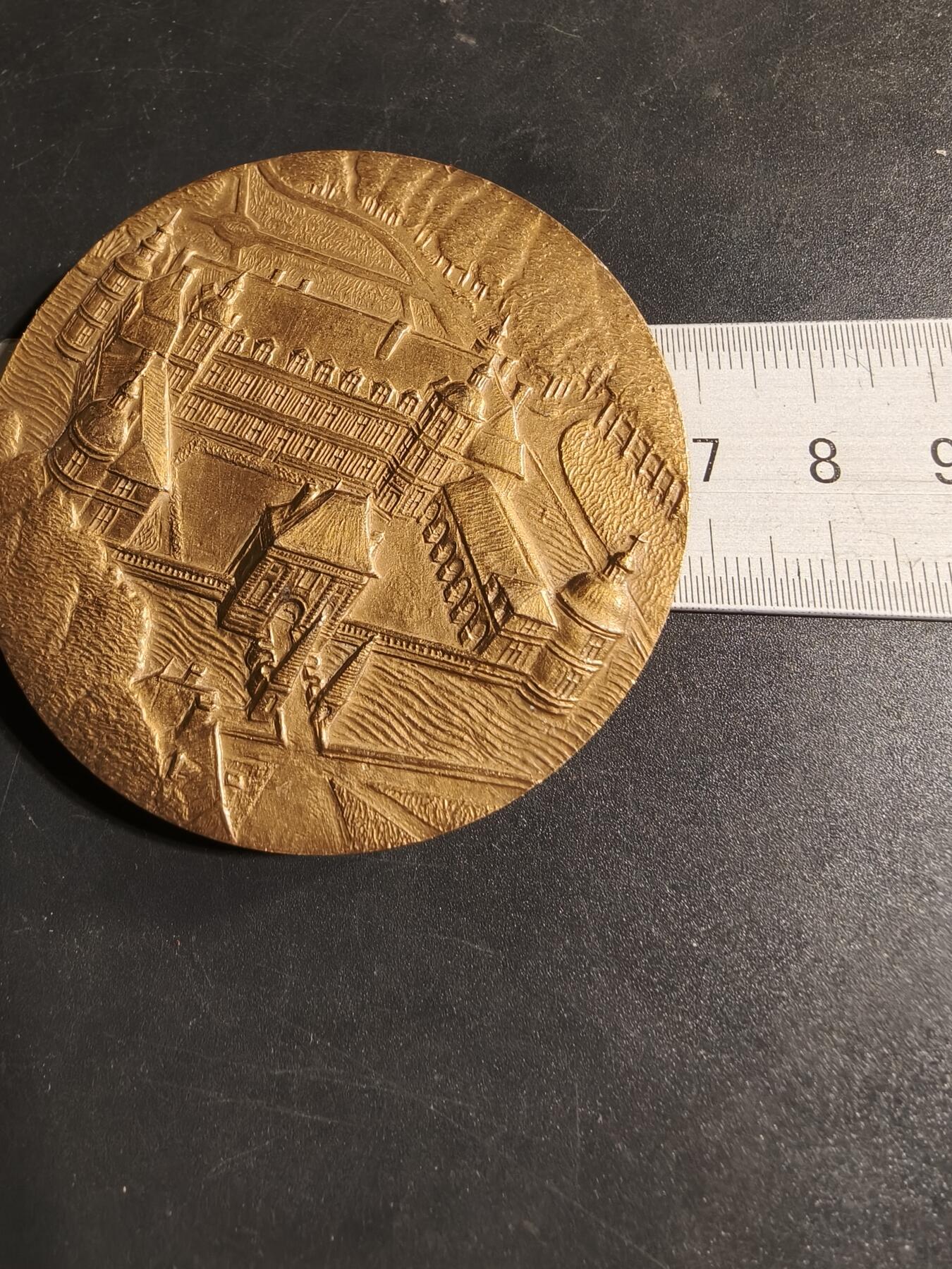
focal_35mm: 23
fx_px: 843
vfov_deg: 73.9
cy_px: 634
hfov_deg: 58.9
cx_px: 476
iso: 160
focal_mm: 2.32
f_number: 2
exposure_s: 1/100
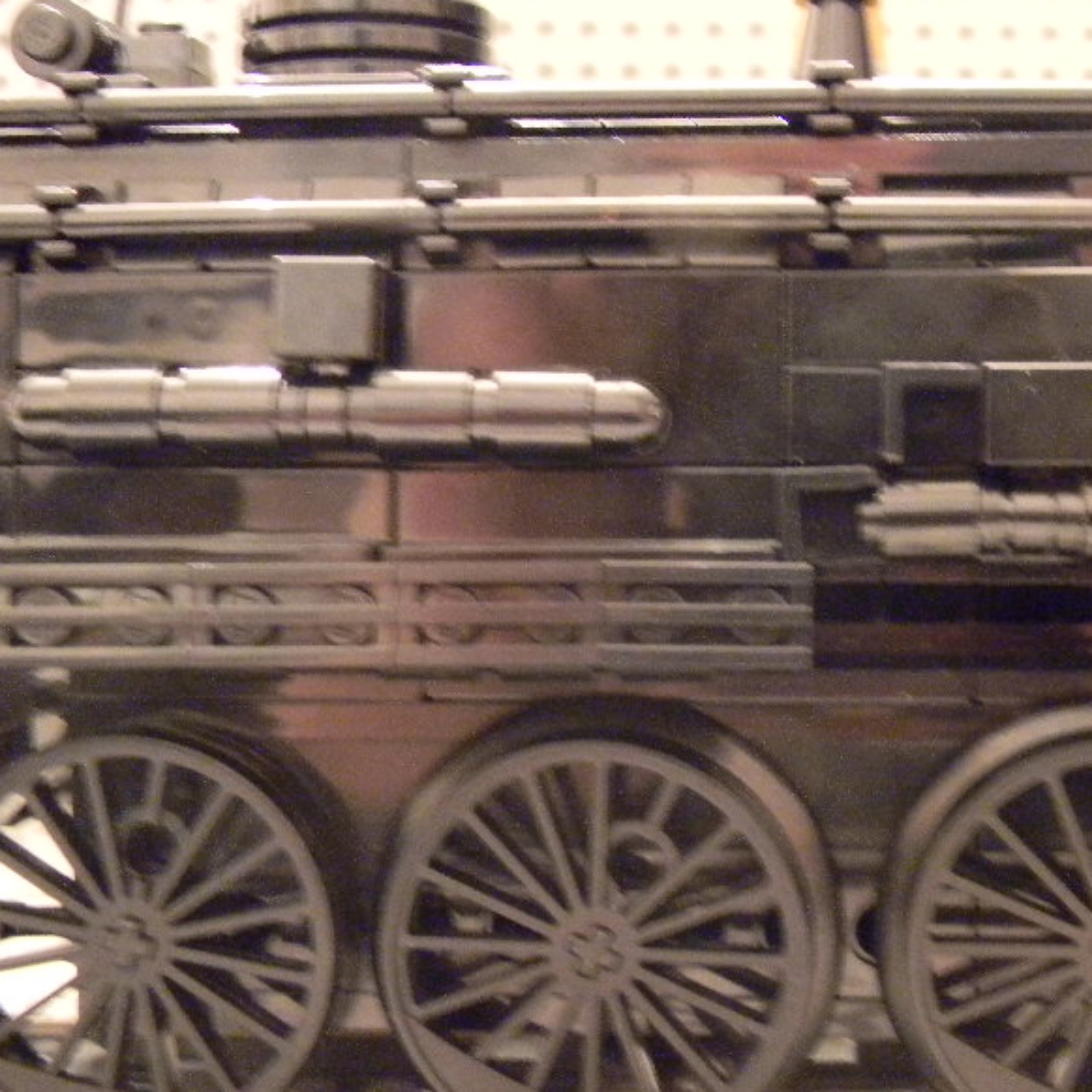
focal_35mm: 56
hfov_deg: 30.2
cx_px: 777
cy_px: 546
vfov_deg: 30.6
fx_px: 1999
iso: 800
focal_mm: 6.4
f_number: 3.7
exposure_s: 1
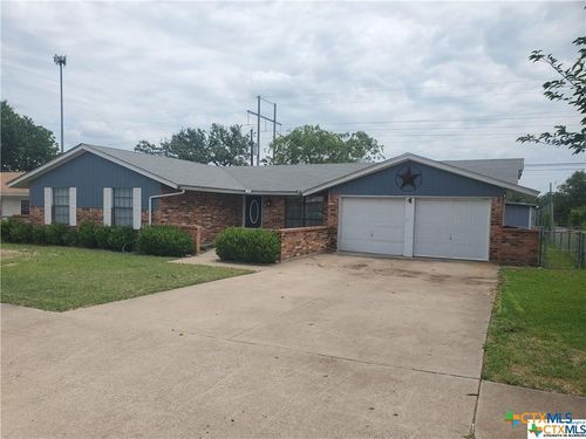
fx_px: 440
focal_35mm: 26
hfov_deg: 67.3
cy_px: 220
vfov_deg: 53.1
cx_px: 293
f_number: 2.4
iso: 50
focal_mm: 4.3
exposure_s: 1/1878
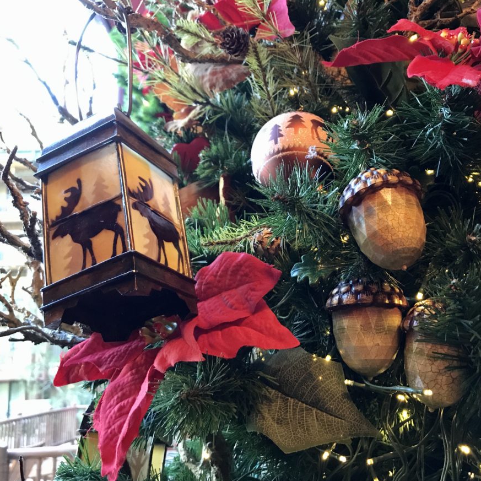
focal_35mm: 34
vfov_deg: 48.4
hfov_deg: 48.1
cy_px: 247
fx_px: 535
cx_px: 291
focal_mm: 3.99
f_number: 1.8
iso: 100
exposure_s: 1/15
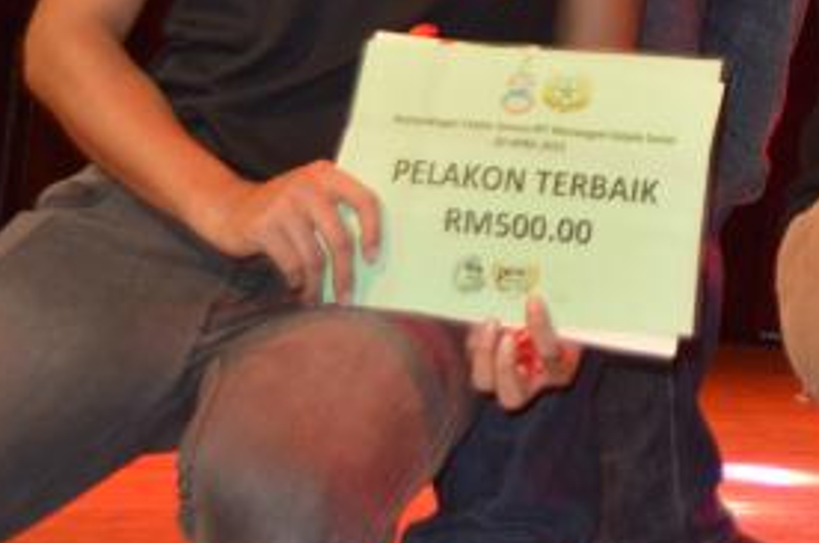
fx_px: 3543
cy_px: -444
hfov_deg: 12.4
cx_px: 1312
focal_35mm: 156
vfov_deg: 8.4
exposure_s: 1/60
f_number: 4.5
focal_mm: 28
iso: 1000
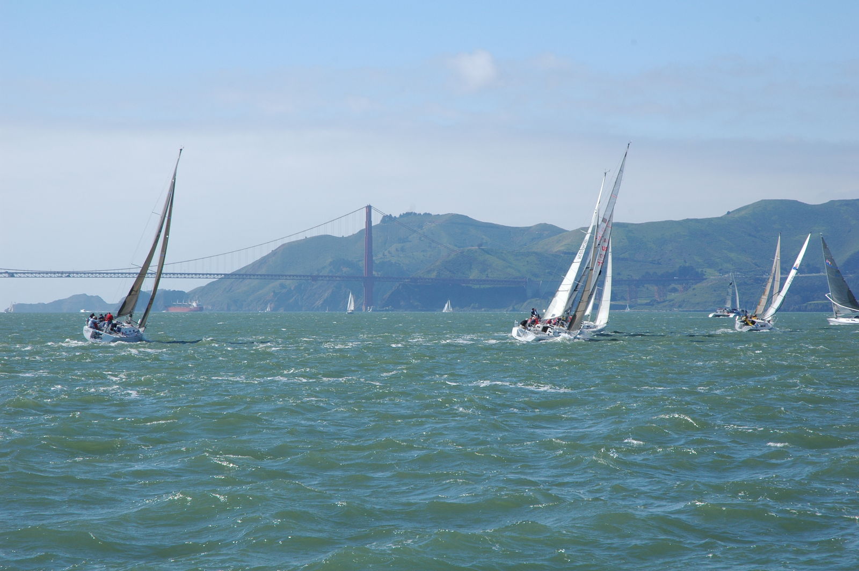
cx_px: 430
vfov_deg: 13.0
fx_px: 2503
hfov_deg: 19.5
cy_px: 286
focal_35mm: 105
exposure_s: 1/200
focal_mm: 70
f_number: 13
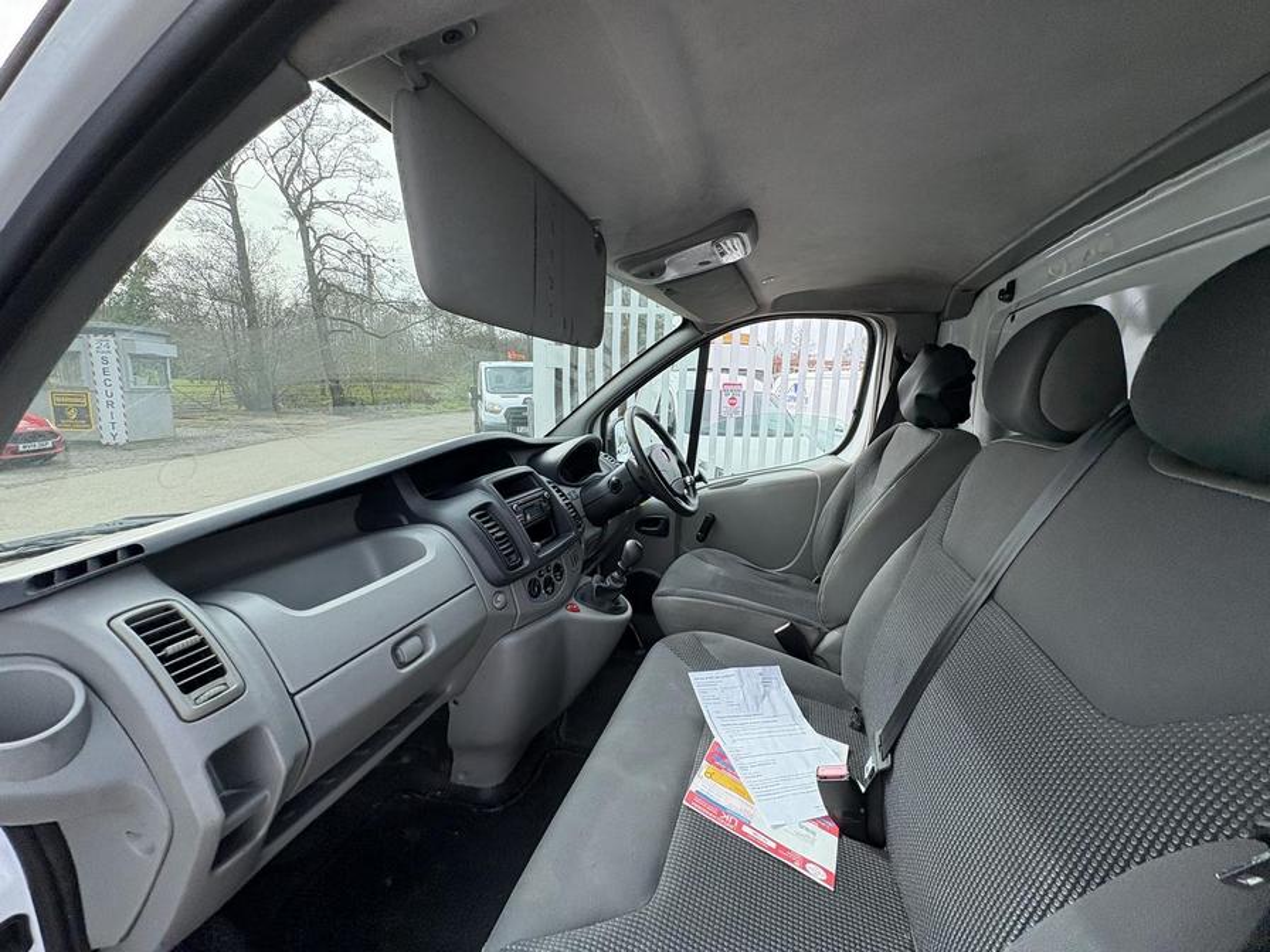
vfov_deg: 85.7
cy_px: 476
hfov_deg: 102.1
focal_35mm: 14
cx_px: 635
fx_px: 514
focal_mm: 2.22
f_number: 2.2
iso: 50
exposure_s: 1/508
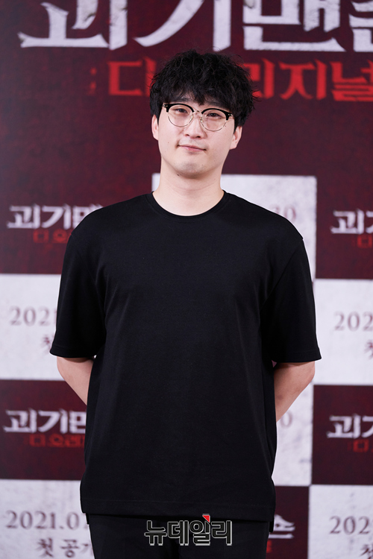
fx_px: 2424
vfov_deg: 13.2
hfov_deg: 8.8
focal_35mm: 156
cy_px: 280
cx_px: 186
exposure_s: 1/160
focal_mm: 156
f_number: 2.8
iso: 500
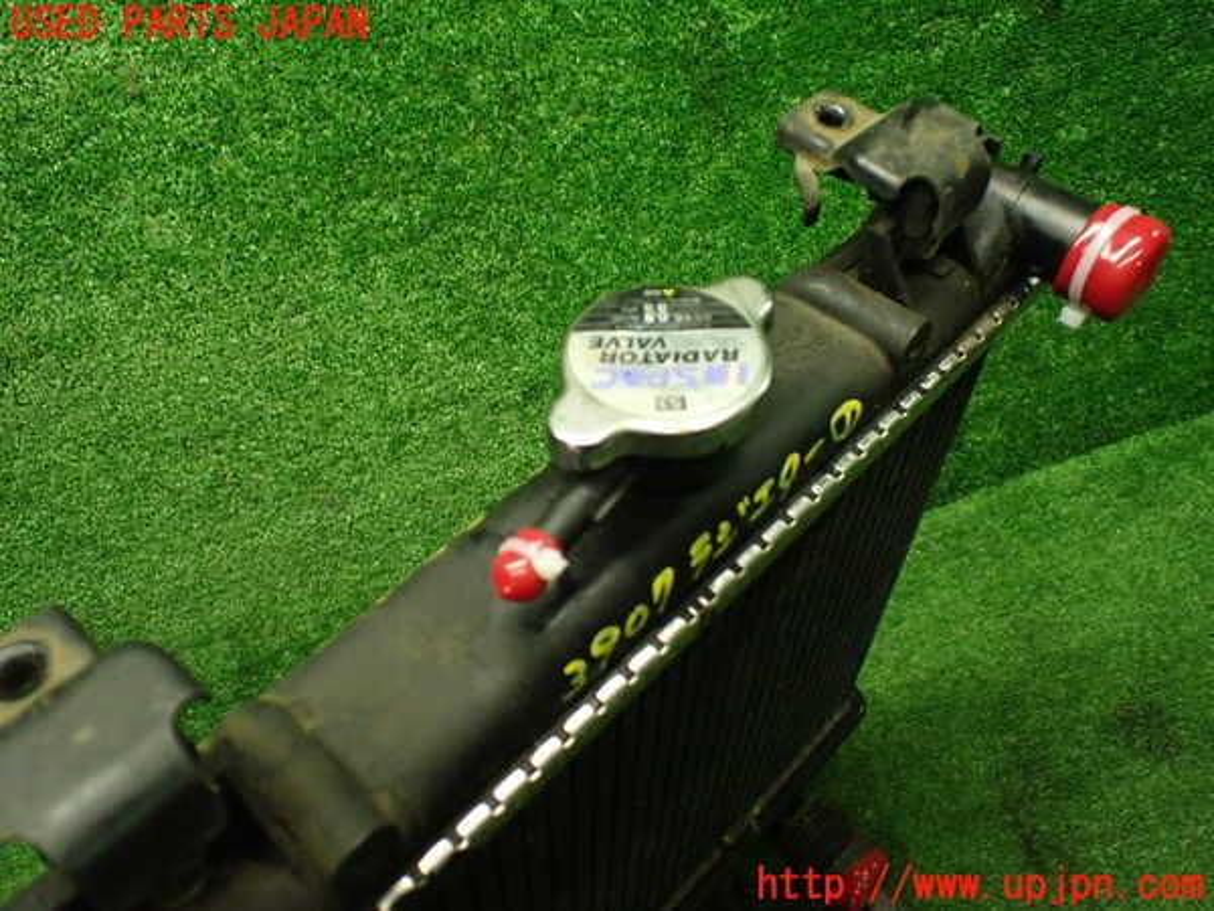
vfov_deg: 46.8
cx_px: 607
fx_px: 1052
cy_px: 456
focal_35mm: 30
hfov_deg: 60.0
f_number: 2.3
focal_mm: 5.4
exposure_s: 1/125
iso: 640
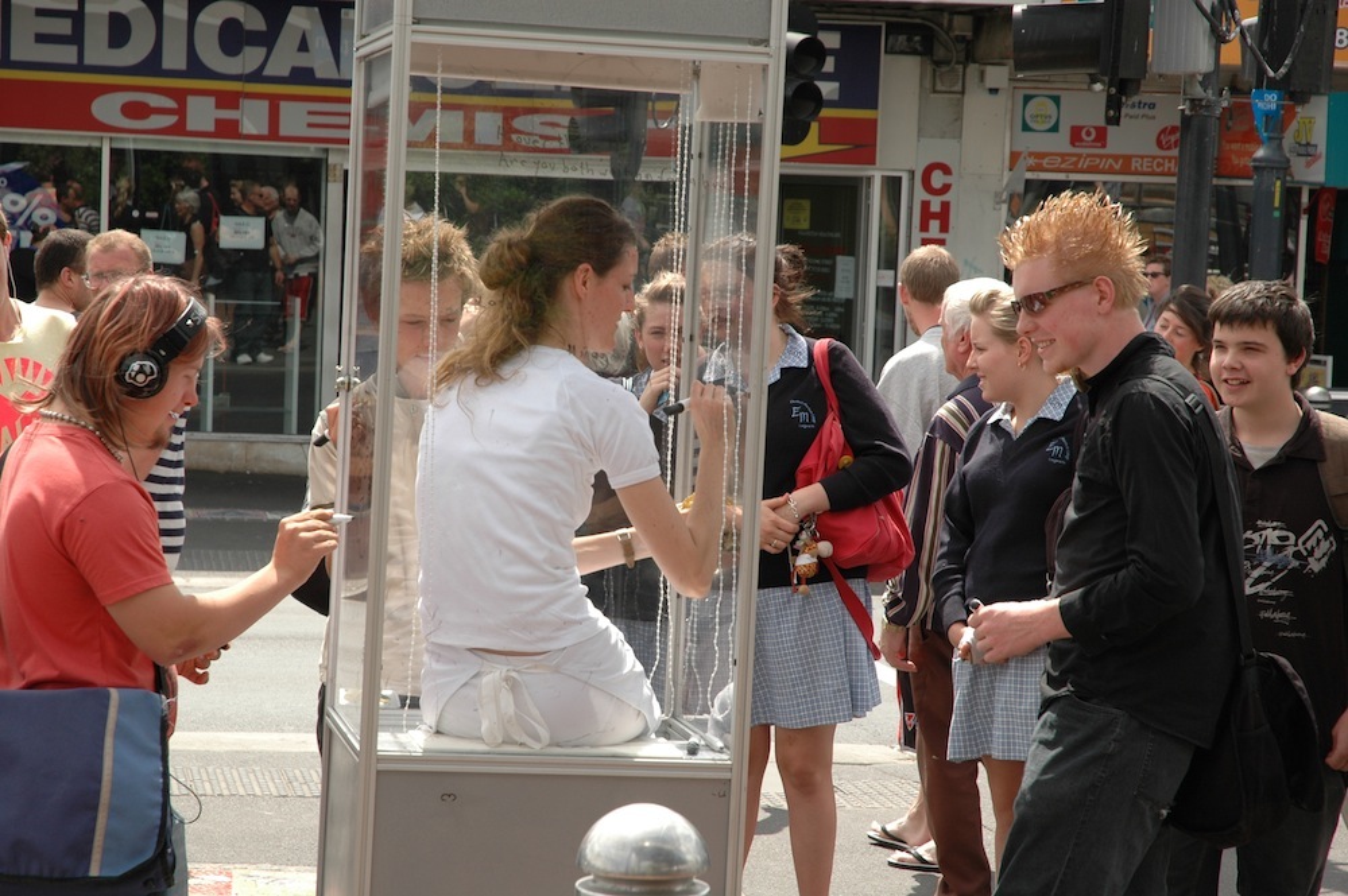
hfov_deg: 19.5
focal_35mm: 105
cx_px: 674
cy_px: 448
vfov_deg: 13.0
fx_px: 3928
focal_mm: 70
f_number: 9
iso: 200
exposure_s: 1/320
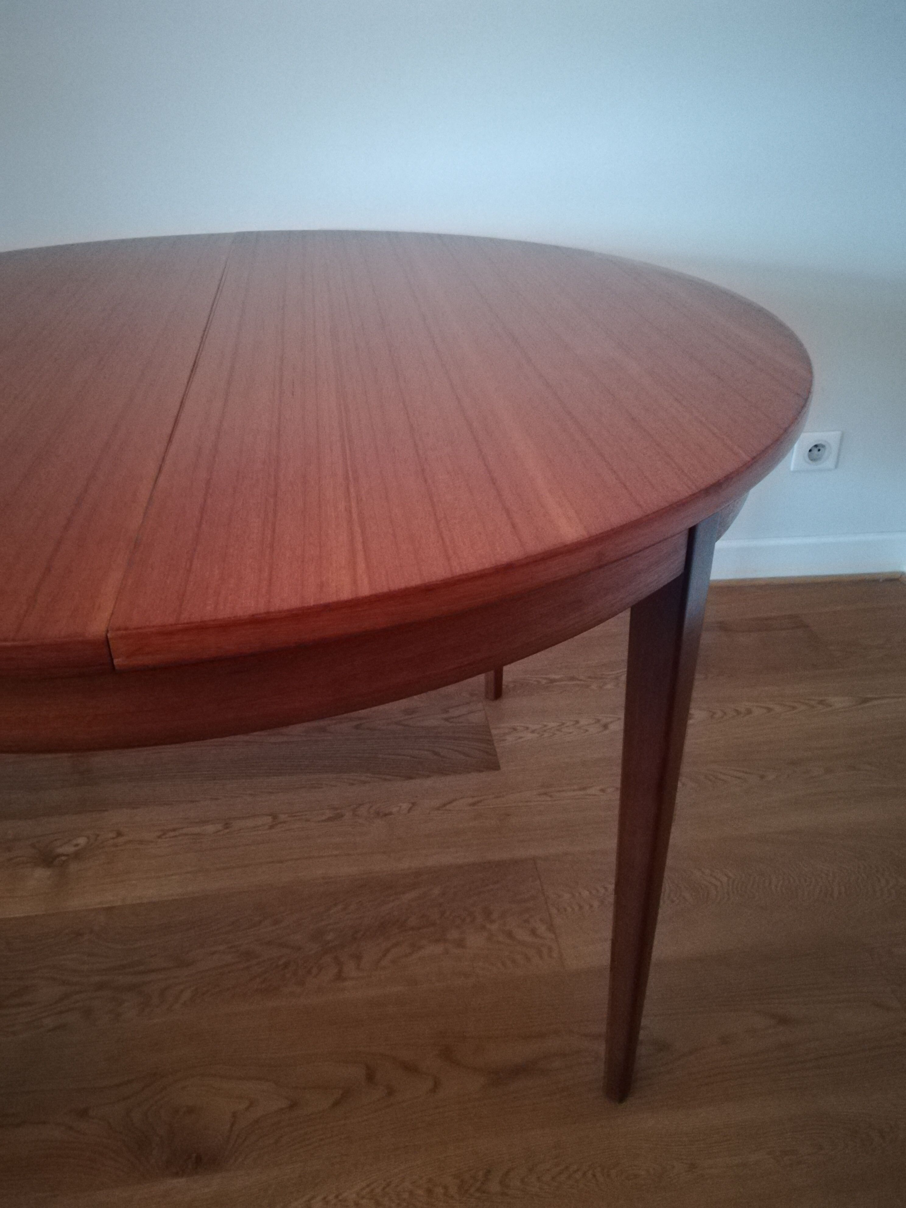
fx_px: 907
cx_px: 453
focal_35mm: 26
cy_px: 604
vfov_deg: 67.3
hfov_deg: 53.1
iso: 2000
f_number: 2.2
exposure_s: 1/14.3
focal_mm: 3.83
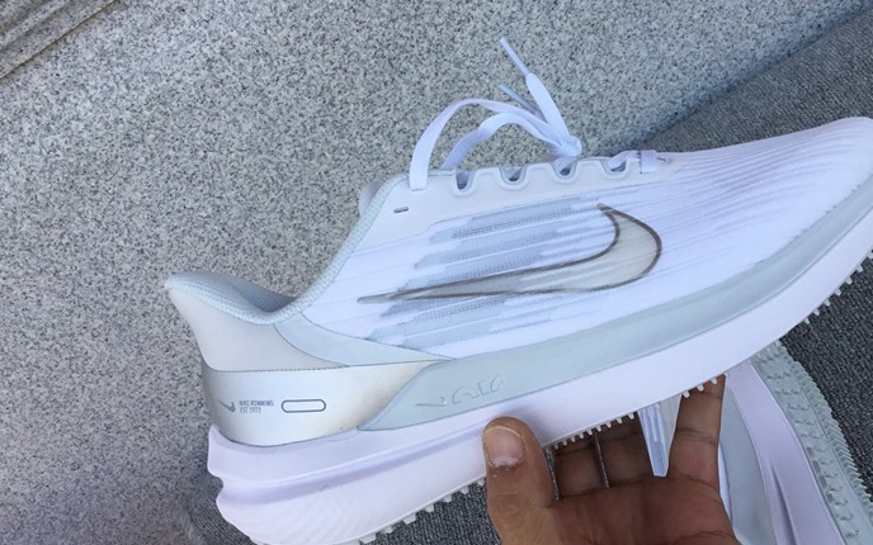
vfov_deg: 29.8
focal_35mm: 43
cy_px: 225
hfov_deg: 46.0
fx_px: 1023
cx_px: 520
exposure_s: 1/197
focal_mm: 3.3
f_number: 2.4
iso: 25
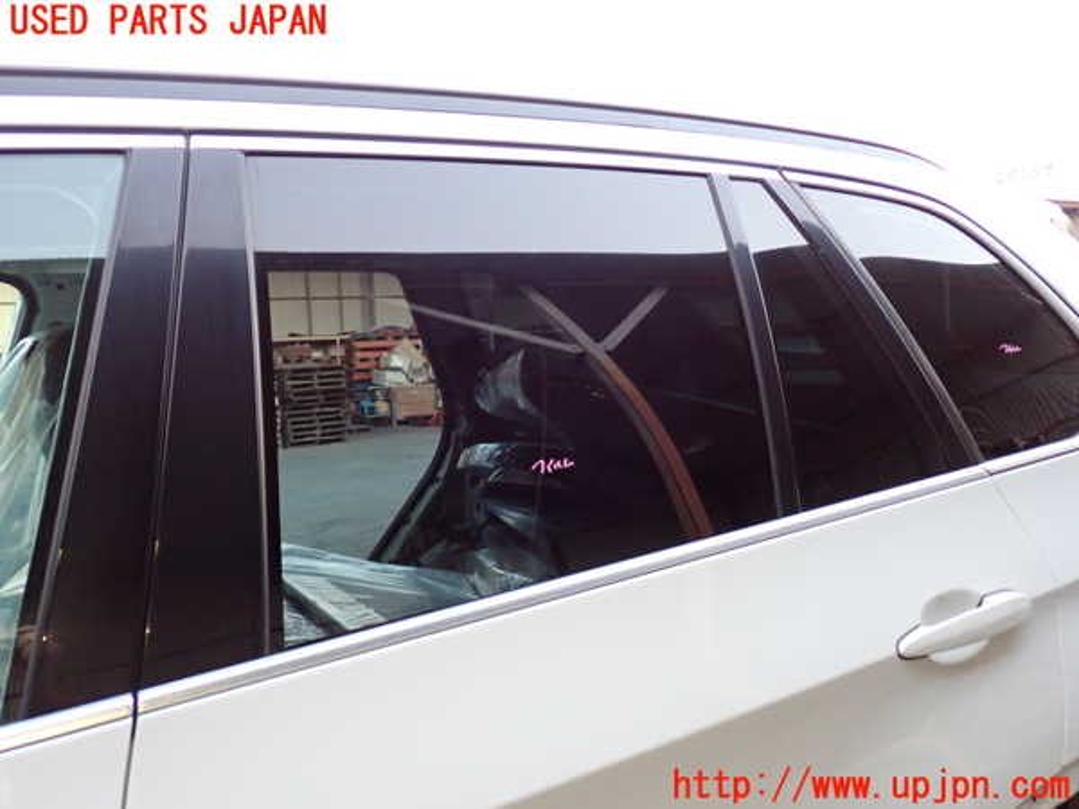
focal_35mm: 32
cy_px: 404
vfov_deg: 44.2
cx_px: 540
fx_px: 997
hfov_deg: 56.8
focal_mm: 5.79
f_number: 2.4
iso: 640
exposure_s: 1/30
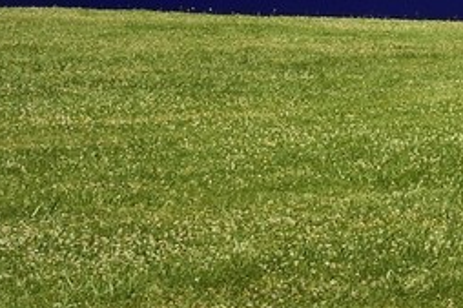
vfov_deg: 4.8
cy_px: -283
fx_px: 3650
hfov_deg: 6.7
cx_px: 1322
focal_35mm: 284
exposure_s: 1/250
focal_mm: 45
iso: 200
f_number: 11
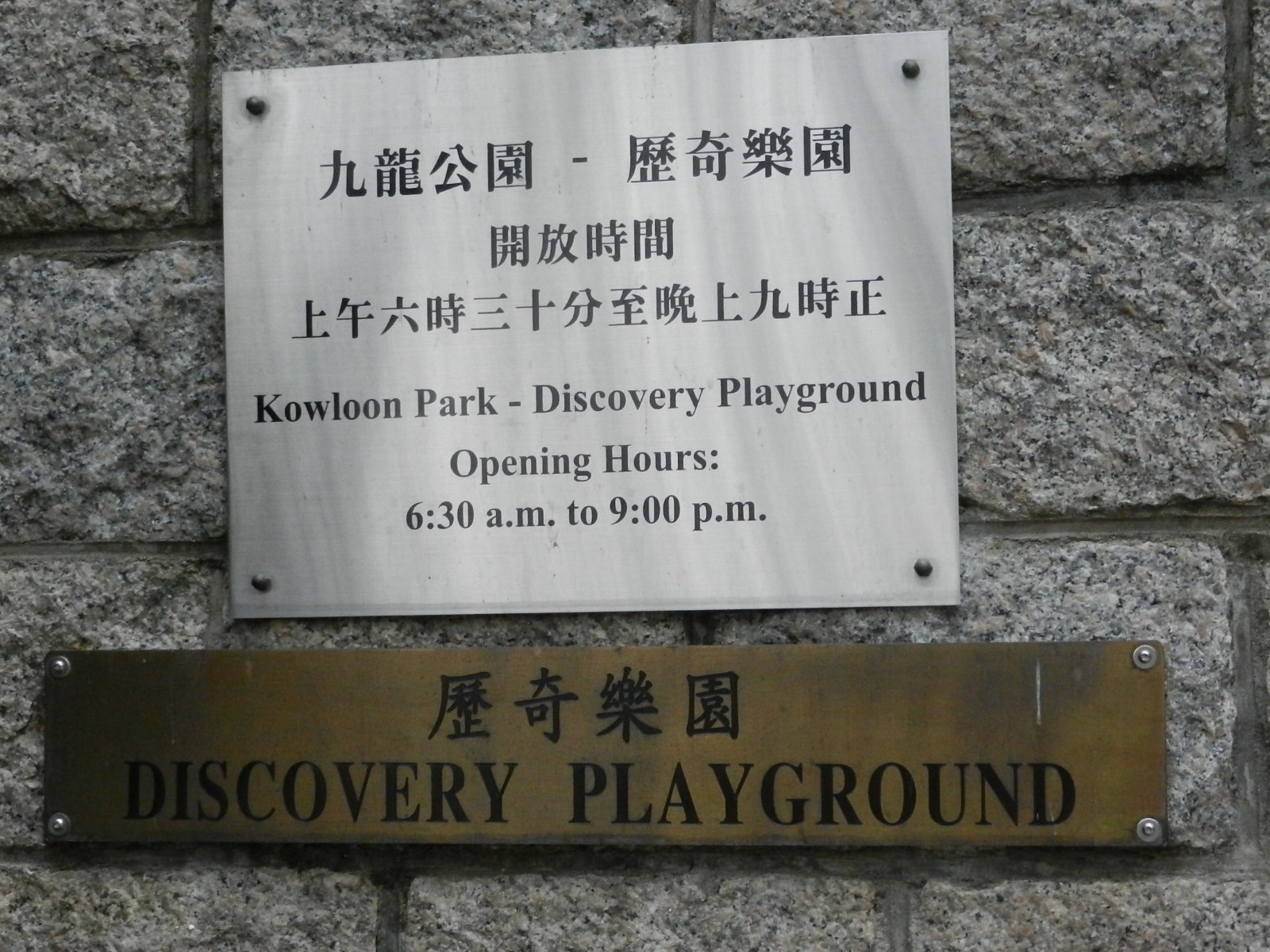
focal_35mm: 60
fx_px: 2201
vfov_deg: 24.4
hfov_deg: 32.2
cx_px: 635
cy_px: 476
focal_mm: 10.9
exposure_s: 1/100
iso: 640
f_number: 4.5
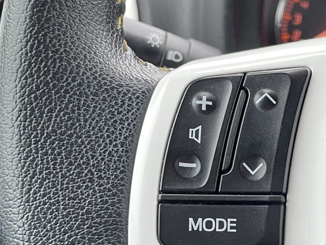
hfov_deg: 28.8
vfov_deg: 22.6
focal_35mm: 64
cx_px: 306
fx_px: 603
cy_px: 204
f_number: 1.6
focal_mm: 4.2
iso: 250
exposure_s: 1/60
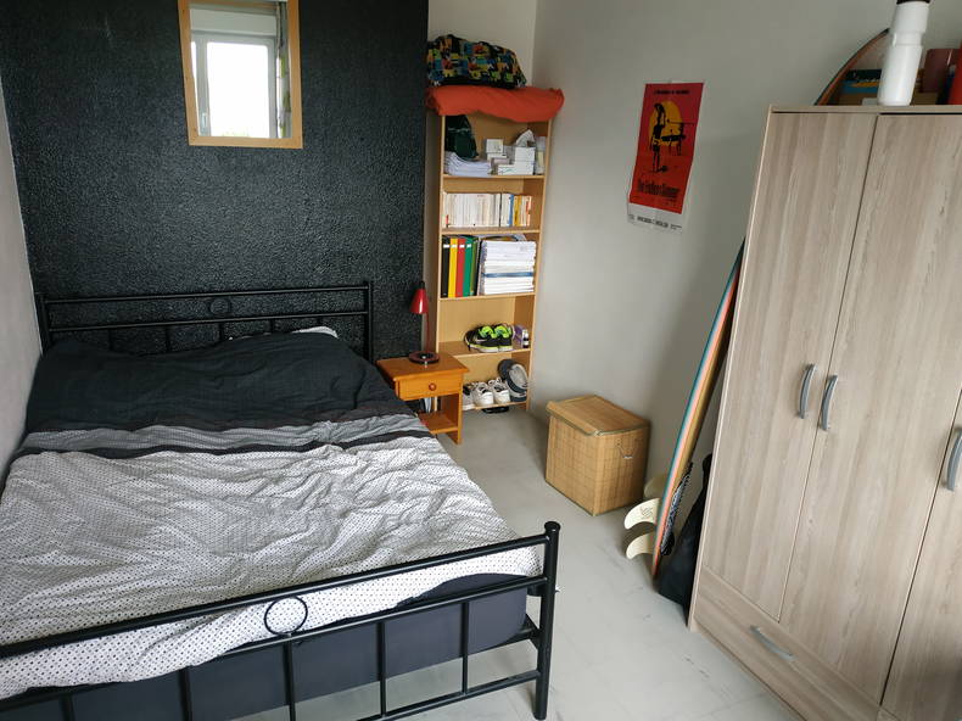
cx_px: 481
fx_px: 667
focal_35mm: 24
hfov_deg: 71.6
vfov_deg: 56.8
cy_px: 360
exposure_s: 1/33
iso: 250
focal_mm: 3.94
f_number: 1.9
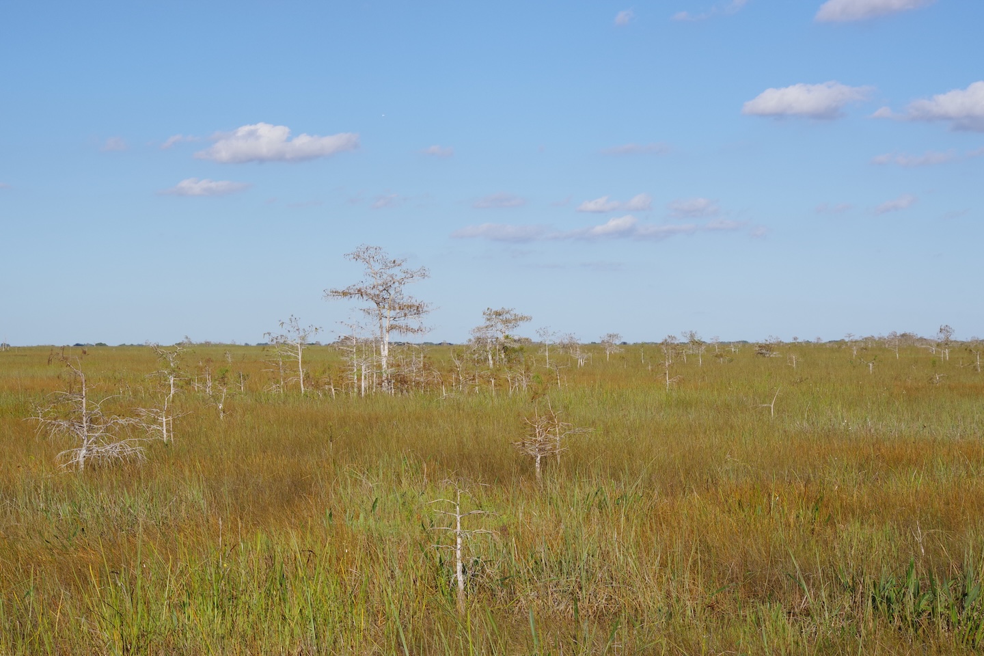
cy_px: 328
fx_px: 2241
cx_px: 492
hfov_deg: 24.8
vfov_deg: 16.7
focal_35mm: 82
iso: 200
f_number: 14
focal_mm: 55
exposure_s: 1/200
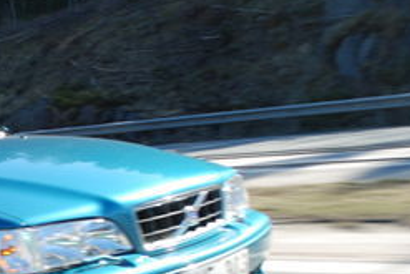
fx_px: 798
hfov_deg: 26.7
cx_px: -33
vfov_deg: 19.3
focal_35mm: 70
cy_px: 213
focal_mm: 18
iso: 100
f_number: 6.3
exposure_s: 1/160
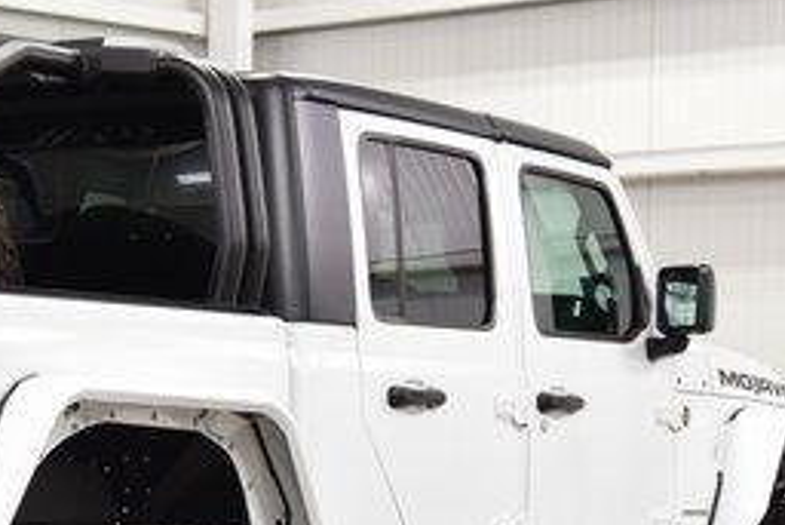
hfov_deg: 16.8
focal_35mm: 120
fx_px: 2618
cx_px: 52
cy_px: 508
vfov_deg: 11.3
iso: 720
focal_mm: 32
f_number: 7.1
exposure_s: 1/30
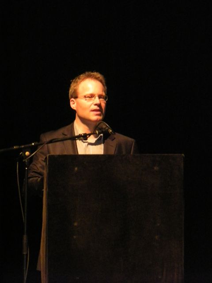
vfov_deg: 7.6
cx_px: 106
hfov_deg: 5.7
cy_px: 142
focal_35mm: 260
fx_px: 2123
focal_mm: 46.2
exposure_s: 1/30
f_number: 5.3
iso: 800
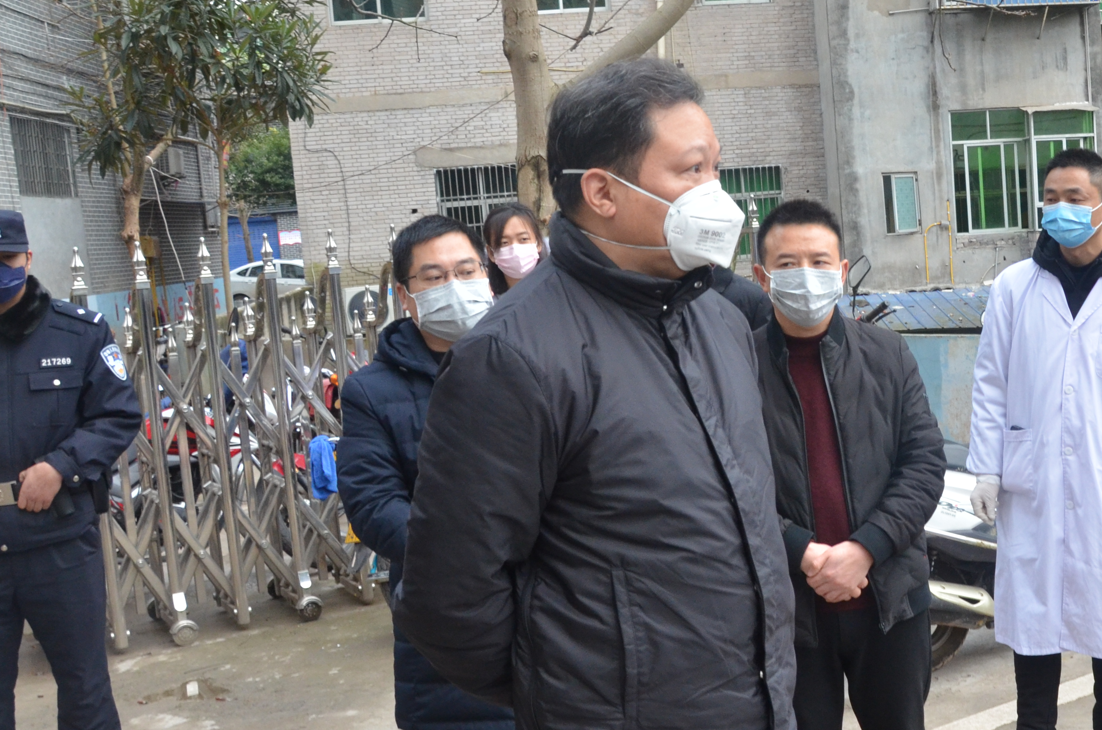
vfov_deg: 27.9
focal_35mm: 48
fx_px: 1466
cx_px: 946
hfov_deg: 38.9
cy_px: 399
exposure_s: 1/250
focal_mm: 18
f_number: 8
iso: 1000
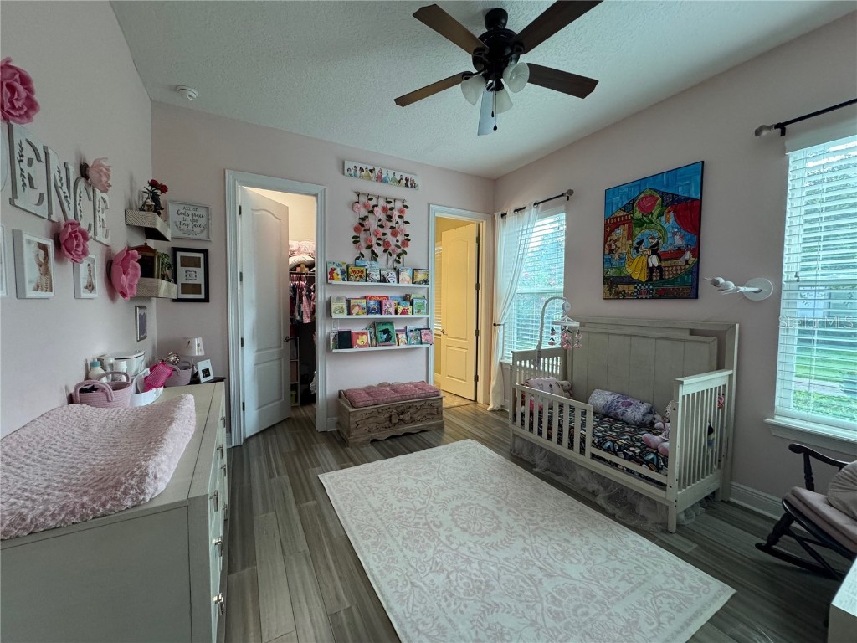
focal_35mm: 14
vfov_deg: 85.7
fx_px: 347
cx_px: 428
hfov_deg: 102.1
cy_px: 322
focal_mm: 2.22
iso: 320
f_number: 2.2
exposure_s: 1/120
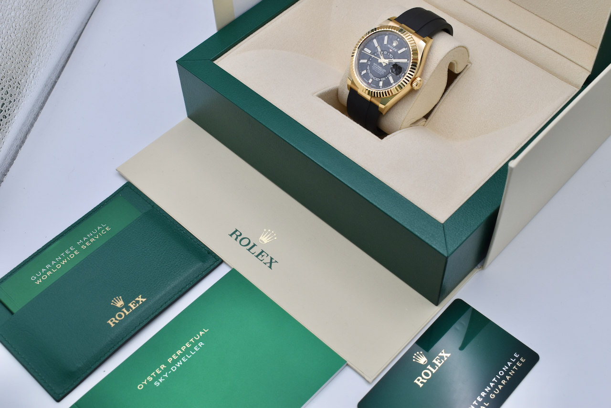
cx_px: 306
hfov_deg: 41.1
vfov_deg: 28.1
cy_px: 204
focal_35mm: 48
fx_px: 815
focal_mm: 32
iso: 400
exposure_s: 1/125
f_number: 8
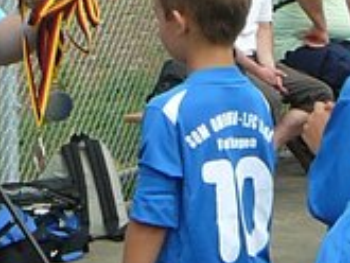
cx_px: 155
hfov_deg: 9.3
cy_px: 411
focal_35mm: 212
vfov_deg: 6.9
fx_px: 2145
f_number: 2.8
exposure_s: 1/800
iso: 80
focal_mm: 5.2
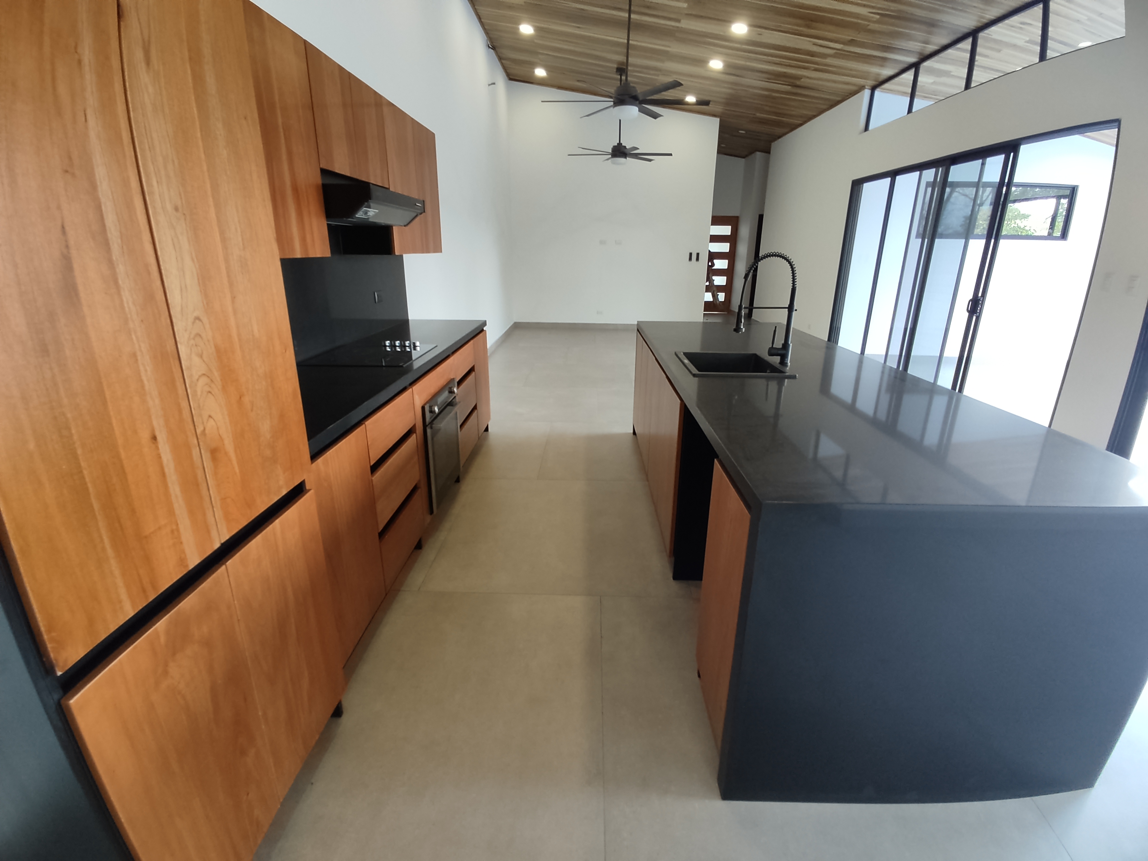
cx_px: 574
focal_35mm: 15
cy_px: 430
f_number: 2.2
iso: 82
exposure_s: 1/33
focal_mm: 1.6
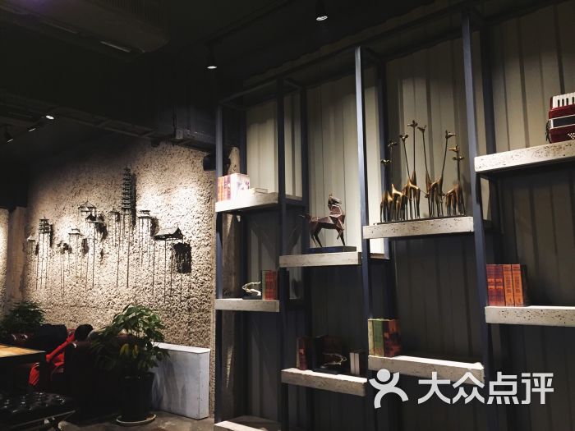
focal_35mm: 29
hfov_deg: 61.7
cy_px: 216
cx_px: 288
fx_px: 482
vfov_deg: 48.2
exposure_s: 1/33
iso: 250
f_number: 2.2
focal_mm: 4.15
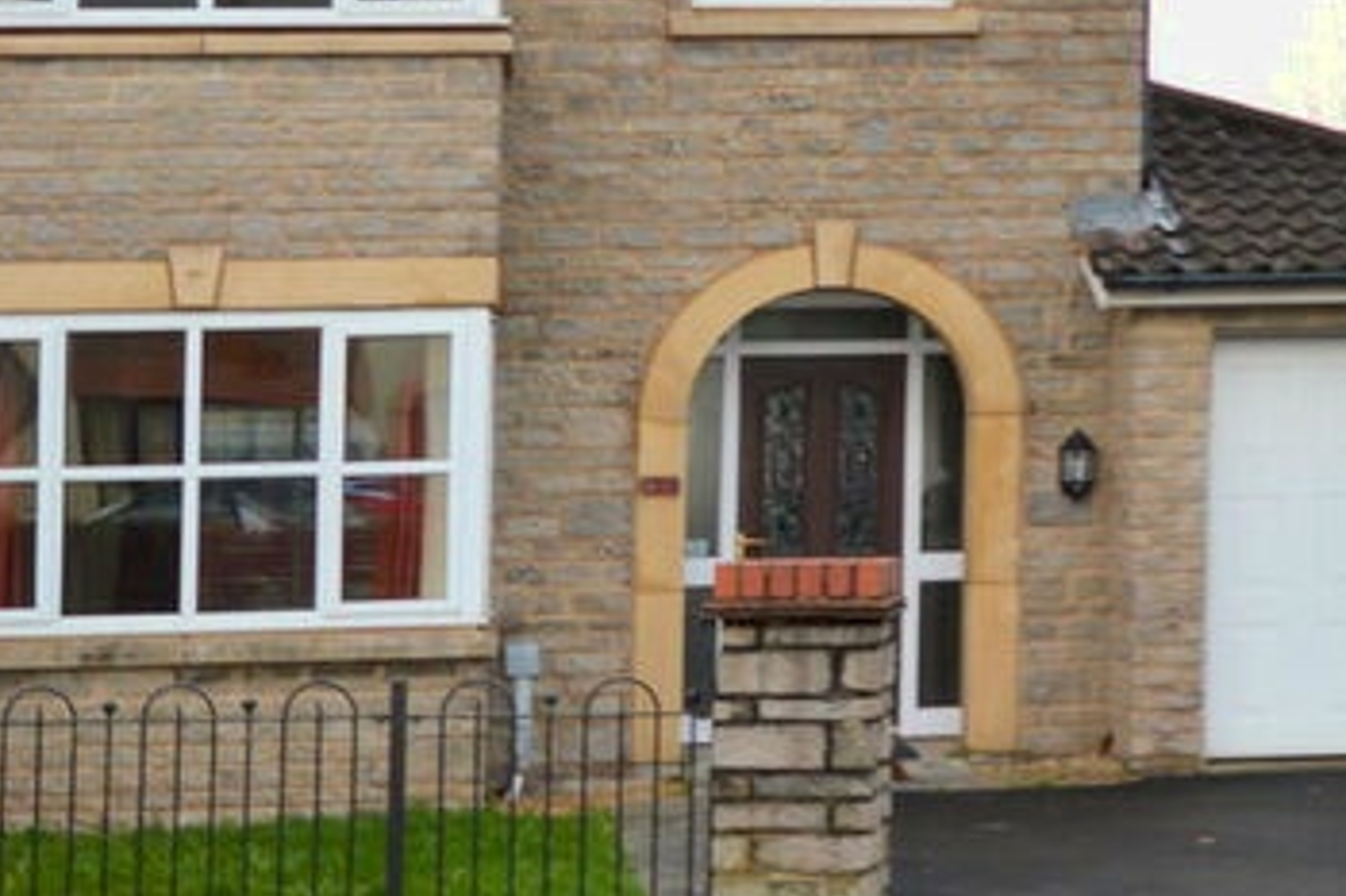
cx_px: 746
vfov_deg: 22.1
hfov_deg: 33.4
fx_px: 2242
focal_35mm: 60
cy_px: 108
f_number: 4.5
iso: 100
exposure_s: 1/125
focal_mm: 20
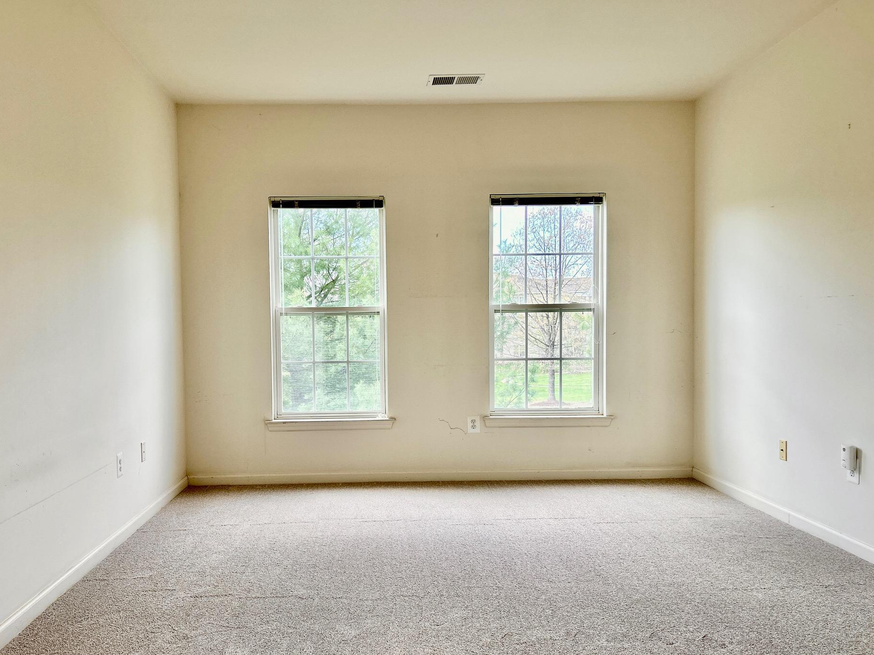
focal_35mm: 29
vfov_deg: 48.2
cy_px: 358
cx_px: 391
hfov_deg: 61.5
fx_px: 732
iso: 50
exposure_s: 1/294
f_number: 1.5
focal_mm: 5.7
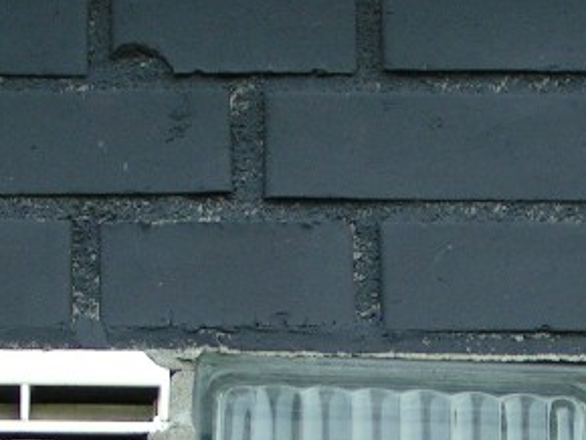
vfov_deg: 8.6
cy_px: 555
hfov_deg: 11.5
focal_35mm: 171
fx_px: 2897
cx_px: 386
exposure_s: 1/80
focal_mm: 9.6
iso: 100
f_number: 3.2
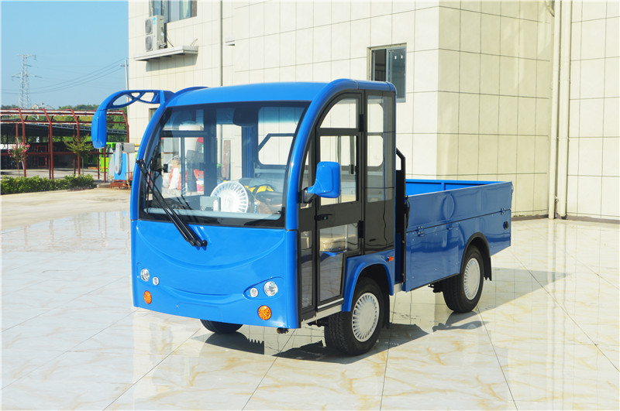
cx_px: 310
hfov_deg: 51.3
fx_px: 645
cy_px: 206
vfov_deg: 35.4
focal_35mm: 38
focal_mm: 25
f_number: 9
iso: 100
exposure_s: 1/320
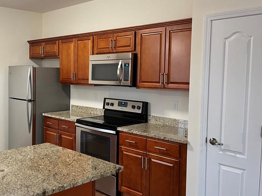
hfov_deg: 46.3
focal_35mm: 39
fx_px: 295
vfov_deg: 36.8
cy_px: 93
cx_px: 69
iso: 320
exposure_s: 1/60
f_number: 1.6
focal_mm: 5.1
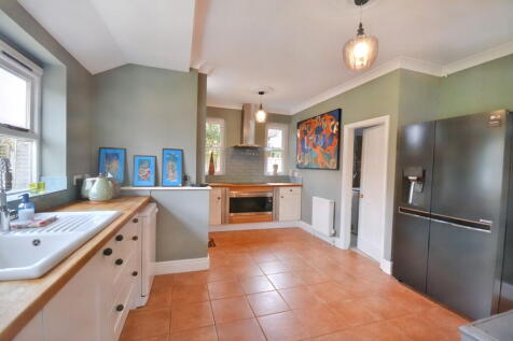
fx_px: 214
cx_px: 256
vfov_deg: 77.3
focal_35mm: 15
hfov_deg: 100.4
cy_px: 170
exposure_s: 1/60
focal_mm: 10
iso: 800
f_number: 4
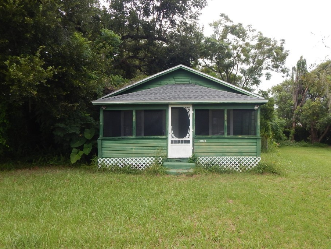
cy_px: 131
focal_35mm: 25
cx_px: 186
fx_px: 239
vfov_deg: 54.9
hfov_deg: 69.1
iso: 125
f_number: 3
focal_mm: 4
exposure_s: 1/500
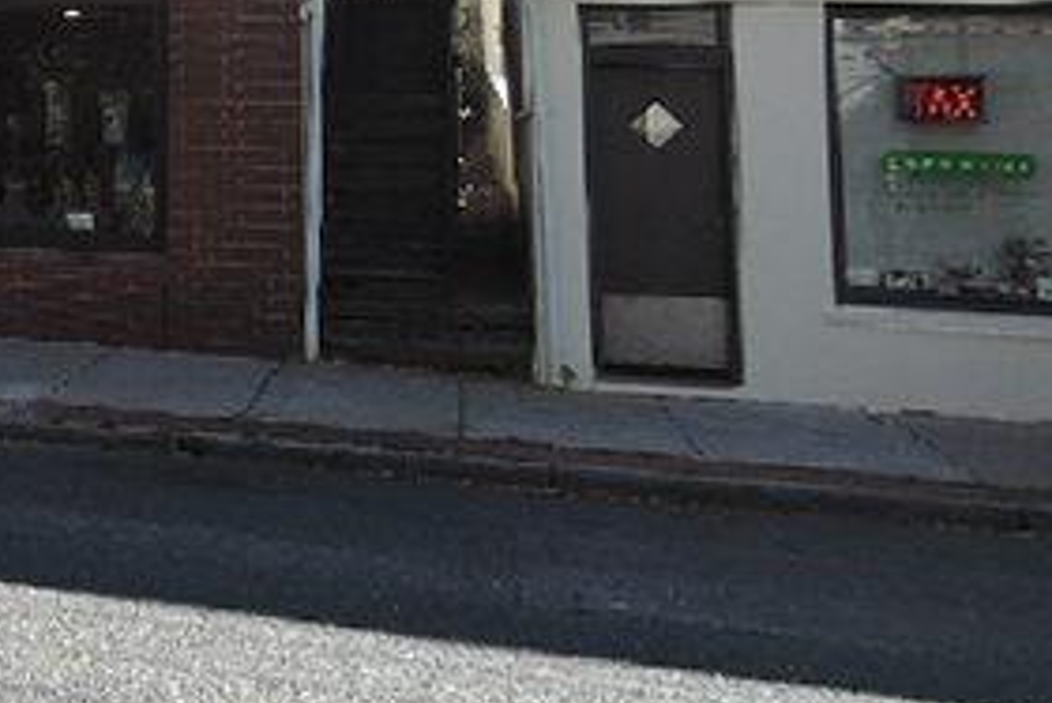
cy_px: -86
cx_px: -143
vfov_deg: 22.4
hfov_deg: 30.7
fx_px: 1666
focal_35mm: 57
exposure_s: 1/500
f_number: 2.8
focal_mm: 5.1
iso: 80
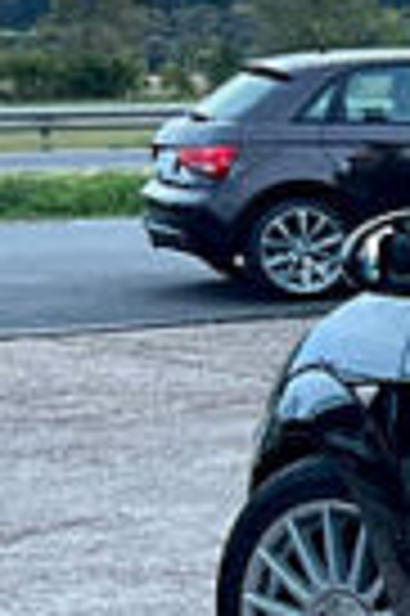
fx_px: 2706
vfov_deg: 13.0
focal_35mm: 158
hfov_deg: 7.4
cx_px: 1334
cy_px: 396
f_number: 1.6
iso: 125
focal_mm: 5.1
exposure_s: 1/92
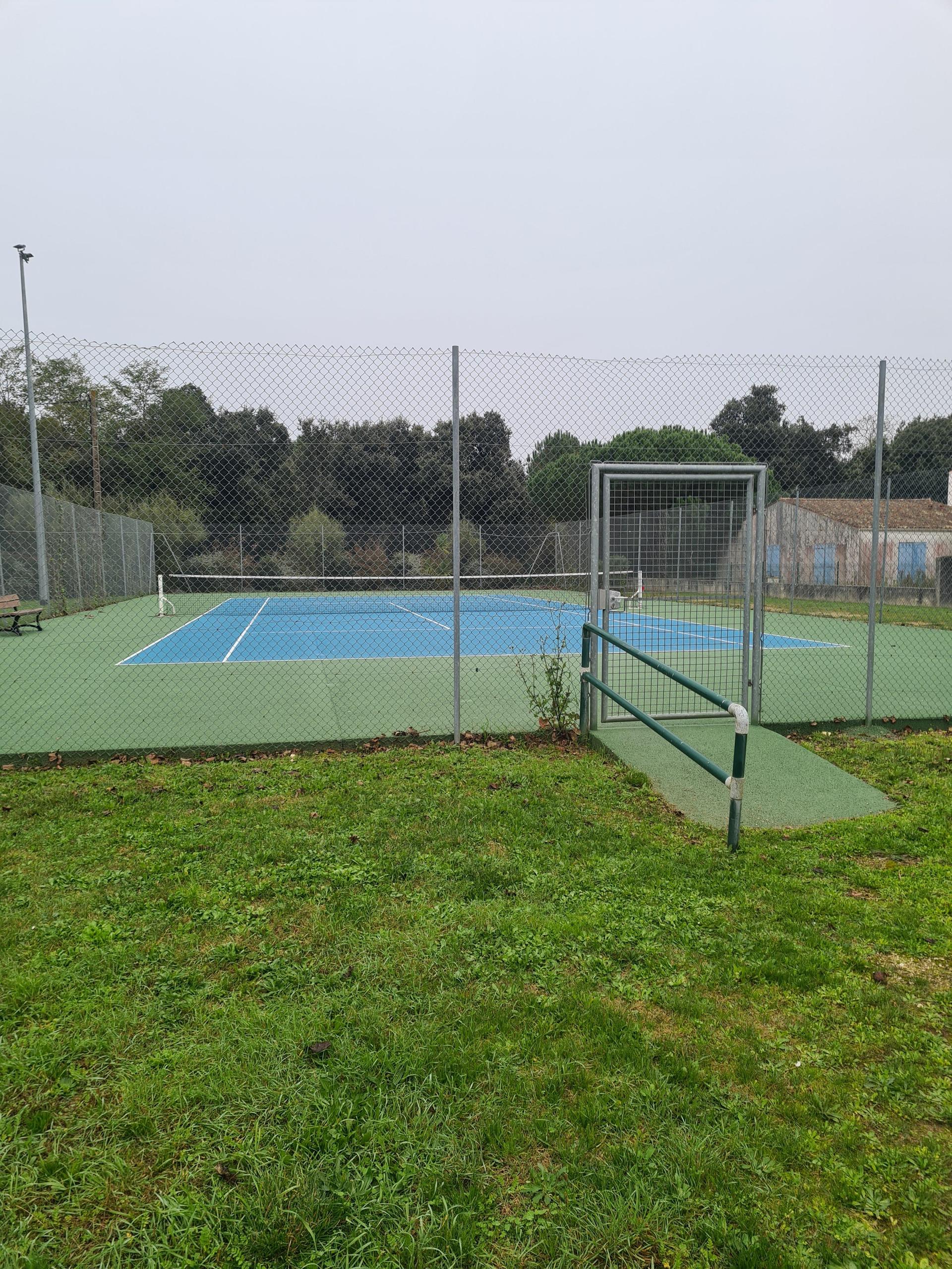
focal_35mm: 26
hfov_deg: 53.1
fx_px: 953
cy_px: 634
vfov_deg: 67.3
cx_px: 476
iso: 50
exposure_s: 1/255
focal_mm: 5.4
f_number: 1.8
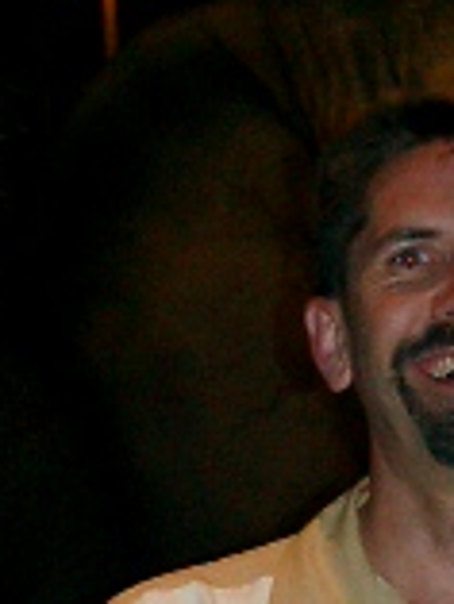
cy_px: 466
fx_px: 2567
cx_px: 408
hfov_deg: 10.1
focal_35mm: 147
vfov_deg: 13.4
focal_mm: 7.5
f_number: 3.2
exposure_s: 1/30
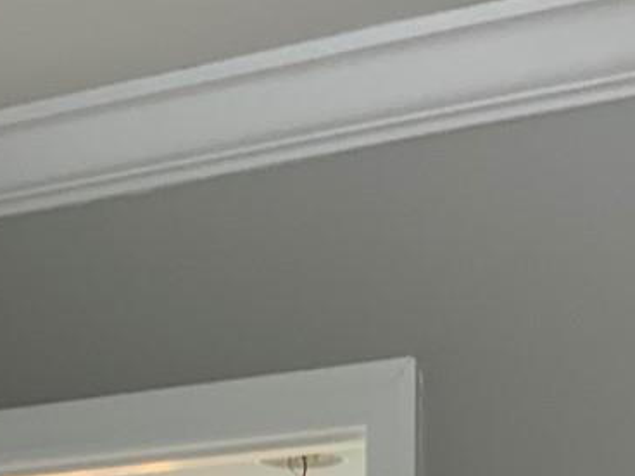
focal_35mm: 126
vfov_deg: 11.0
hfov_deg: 15.6
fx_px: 2311
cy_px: 866
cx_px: 169
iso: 100
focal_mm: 3
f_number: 1.8
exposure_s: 1/60
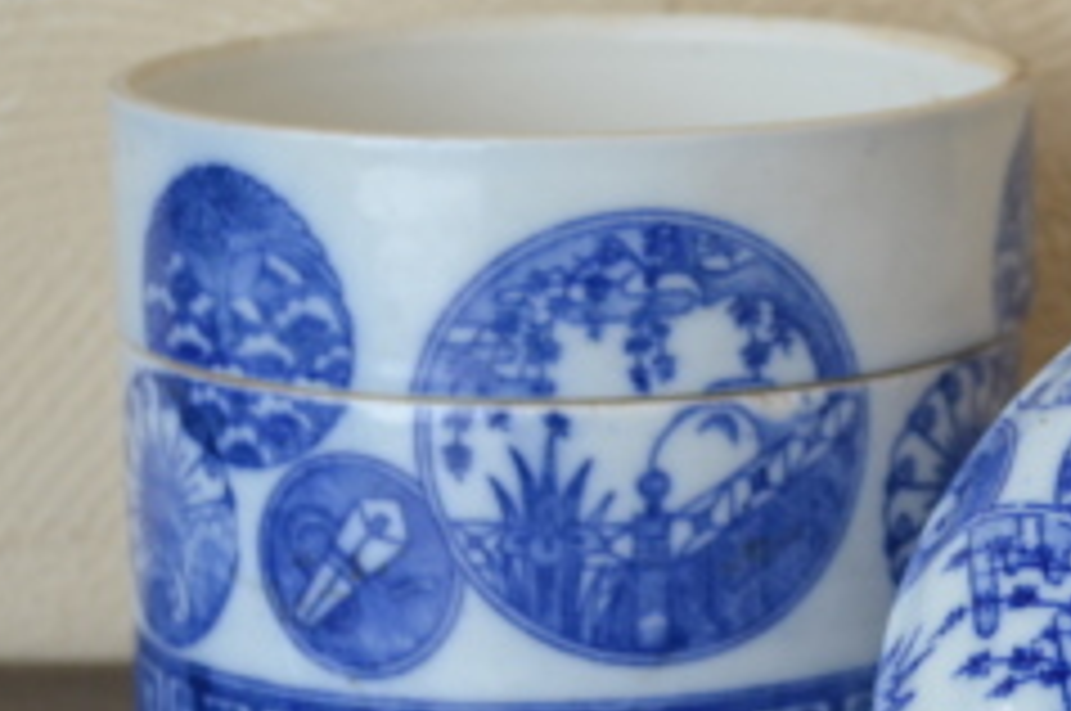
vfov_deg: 9.6
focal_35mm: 141
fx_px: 4199
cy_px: 675
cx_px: 1080
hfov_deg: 14.3
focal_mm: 35
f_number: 5
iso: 400
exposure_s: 1/15
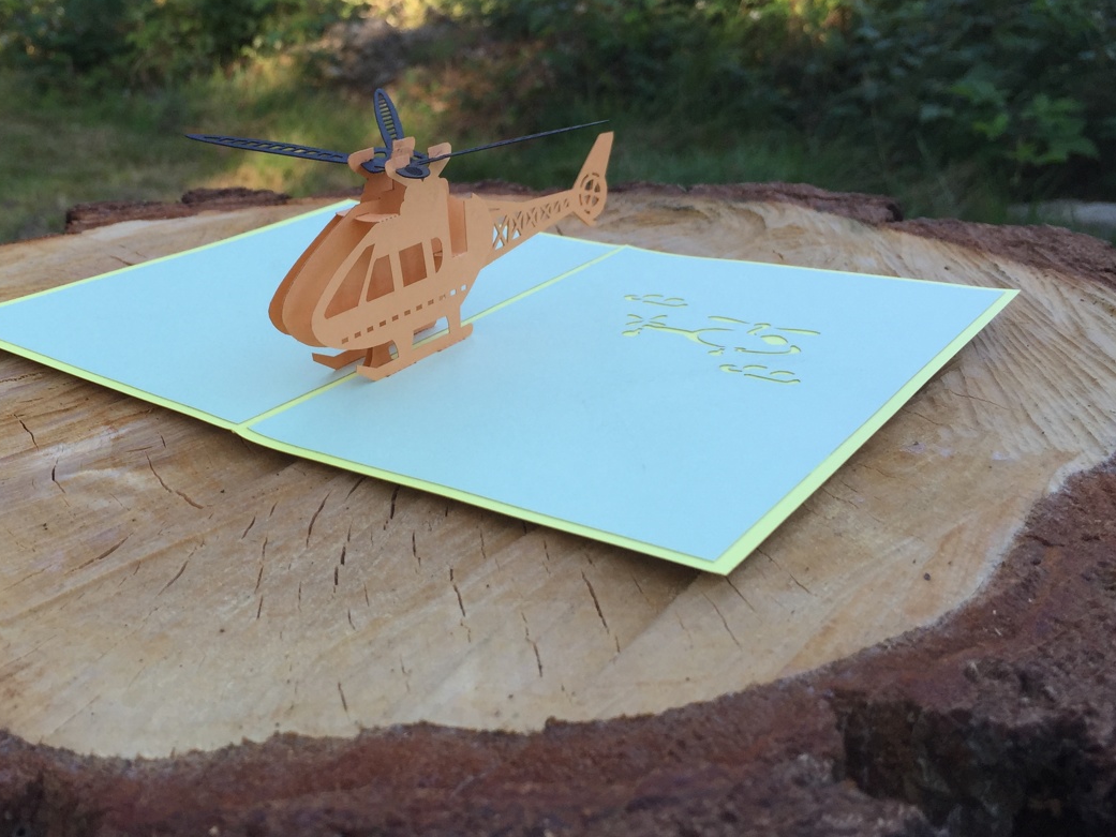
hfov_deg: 47.3
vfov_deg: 36.6
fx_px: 1257
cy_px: 302
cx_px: 398
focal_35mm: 39
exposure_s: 1/293
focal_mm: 4.15
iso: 32
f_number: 2.2
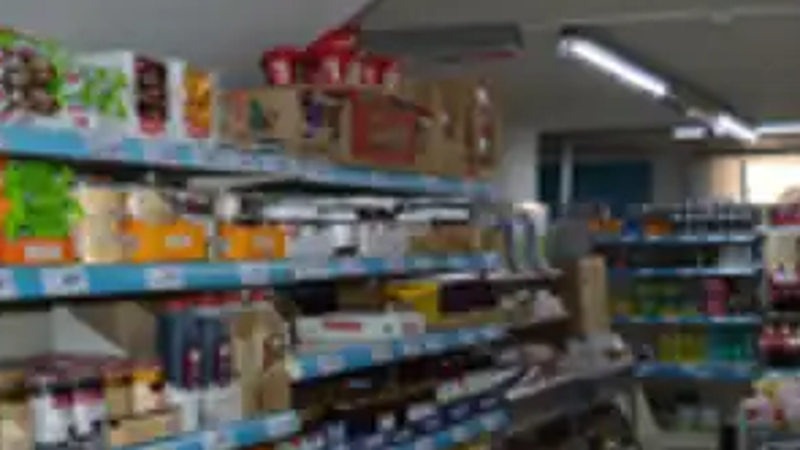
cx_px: 483
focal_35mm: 64
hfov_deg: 32.7
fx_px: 1358
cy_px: 469
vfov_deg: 18.3
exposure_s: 1/125
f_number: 4
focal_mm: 22
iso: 400
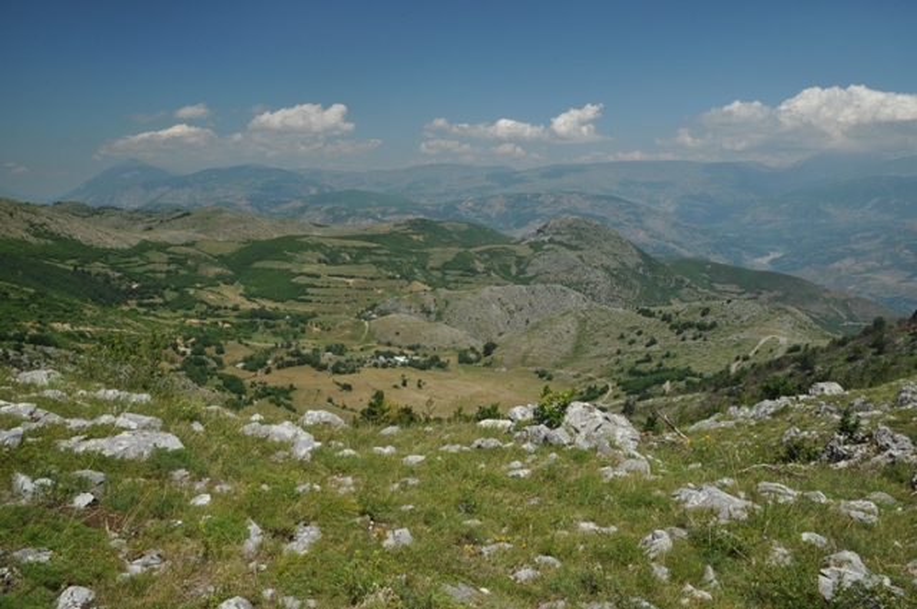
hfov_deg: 73.8
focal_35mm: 24
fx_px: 611
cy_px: 304
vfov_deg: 53.0
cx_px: 458
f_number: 20
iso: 200
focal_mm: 16
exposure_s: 1/40
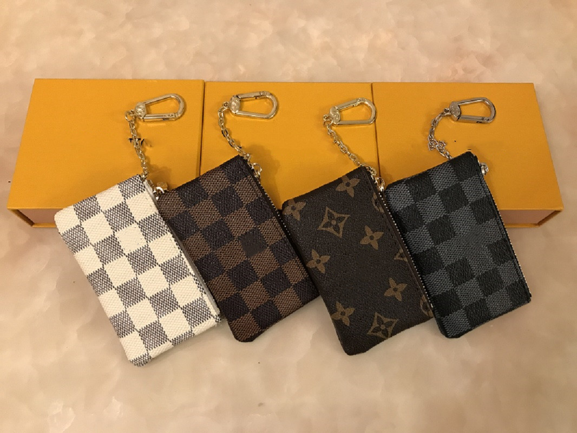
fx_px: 467
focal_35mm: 28
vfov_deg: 49.8
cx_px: 288
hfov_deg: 63.4
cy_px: 216
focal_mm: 3.99
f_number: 1.8
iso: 100
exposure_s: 1/17
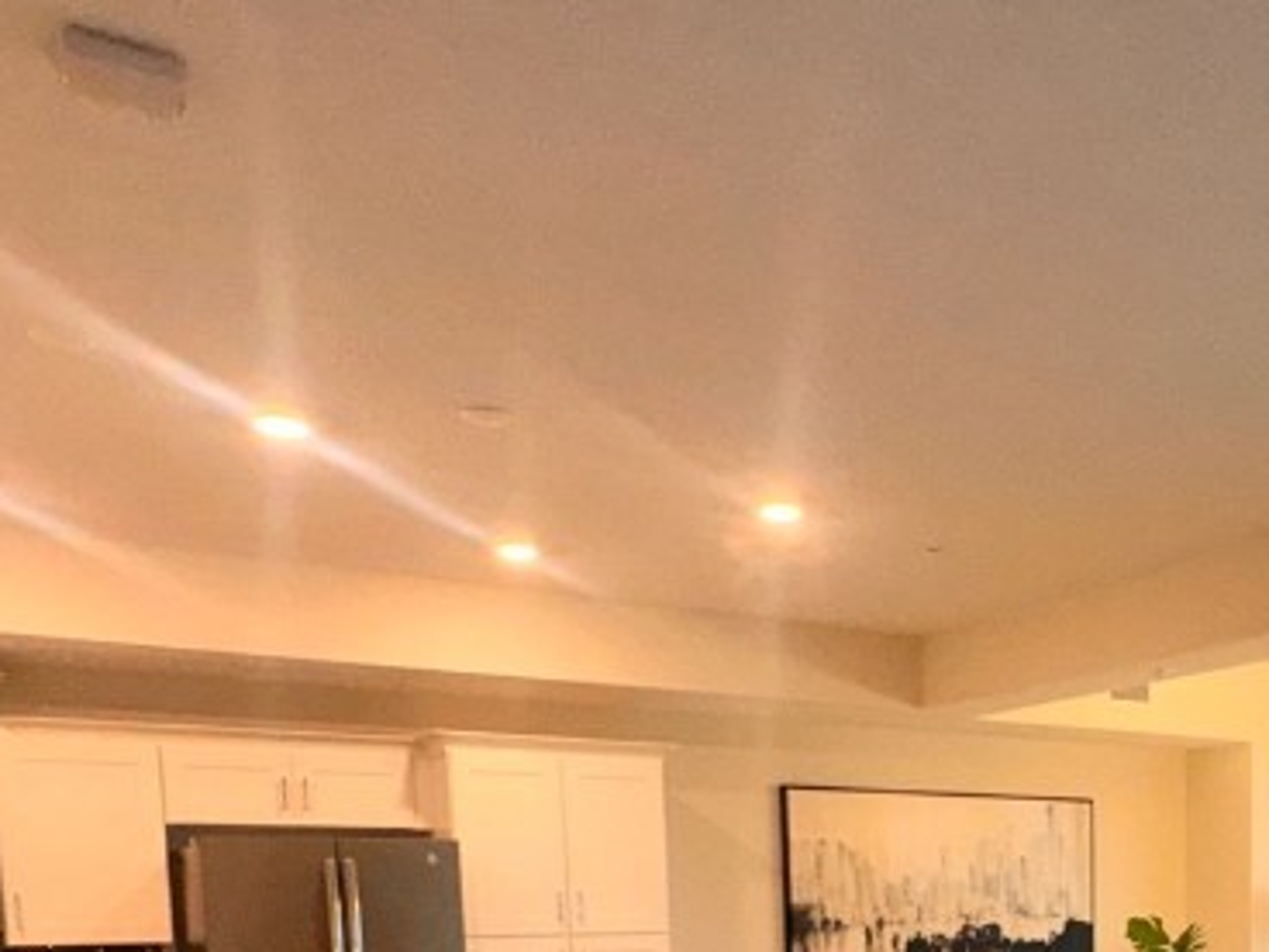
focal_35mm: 39
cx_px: 1021
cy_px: 1076
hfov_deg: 45.4
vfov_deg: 32.0
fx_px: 1430
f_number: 2.2
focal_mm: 2.22
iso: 125
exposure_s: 1/120
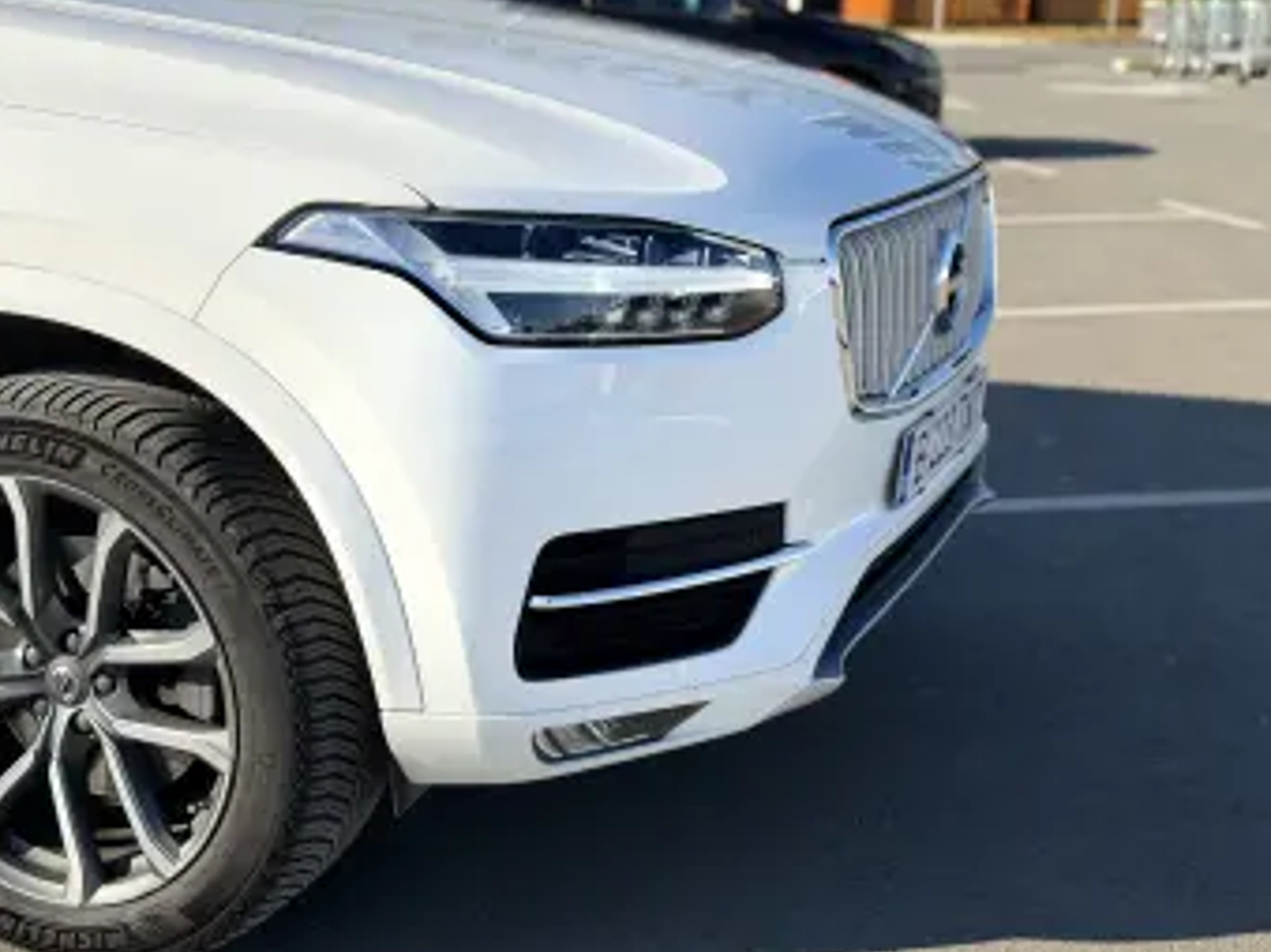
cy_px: 465
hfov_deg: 37.5
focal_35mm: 51
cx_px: 626
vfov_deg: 28.5
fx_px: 1872
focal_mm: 6.76
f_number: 1.78
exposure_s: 1/4098
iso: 64
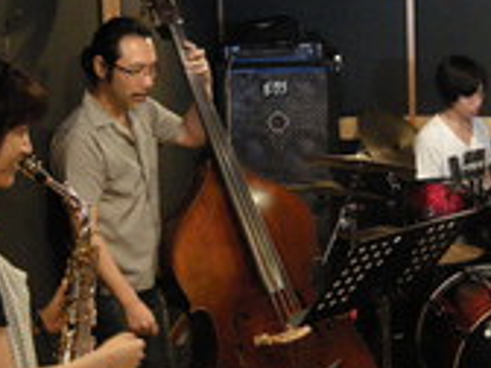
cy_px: 228
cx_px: 377
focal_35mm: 73
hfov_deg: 26.3
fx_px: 1035
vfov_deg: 20.1
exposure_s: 1/60
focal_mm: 7.5
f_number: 2.7
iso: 800
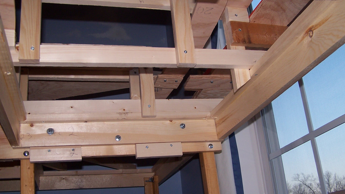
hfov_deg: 48.4
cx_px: 173
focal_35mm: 42
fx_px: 384
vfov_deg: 28.3
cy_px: 108
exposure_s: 1/60
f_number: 2.8
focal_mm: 6.3
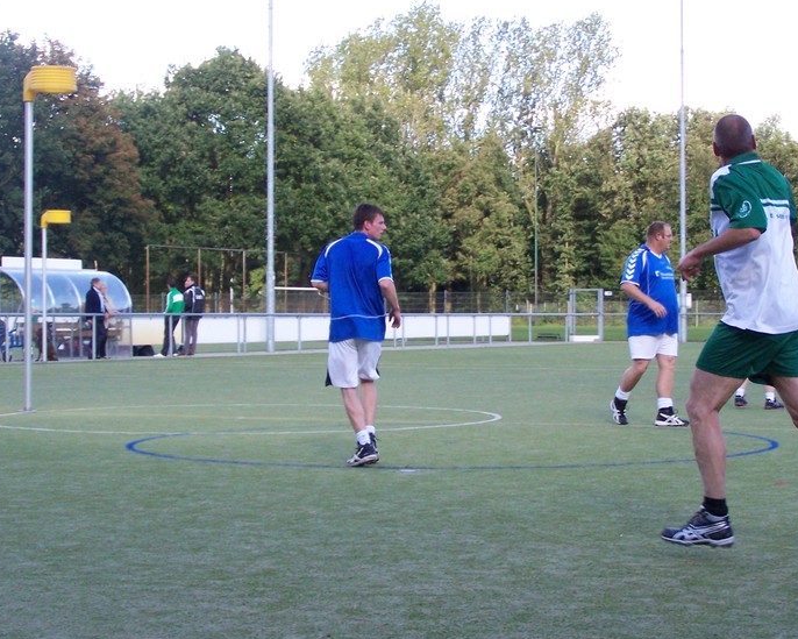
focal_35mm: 86
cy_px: 306
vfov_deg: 17.9
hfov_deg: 22.2
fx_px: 2031
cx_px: 428
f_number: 3.1
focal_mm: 9.8
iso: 160
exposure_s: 1/400
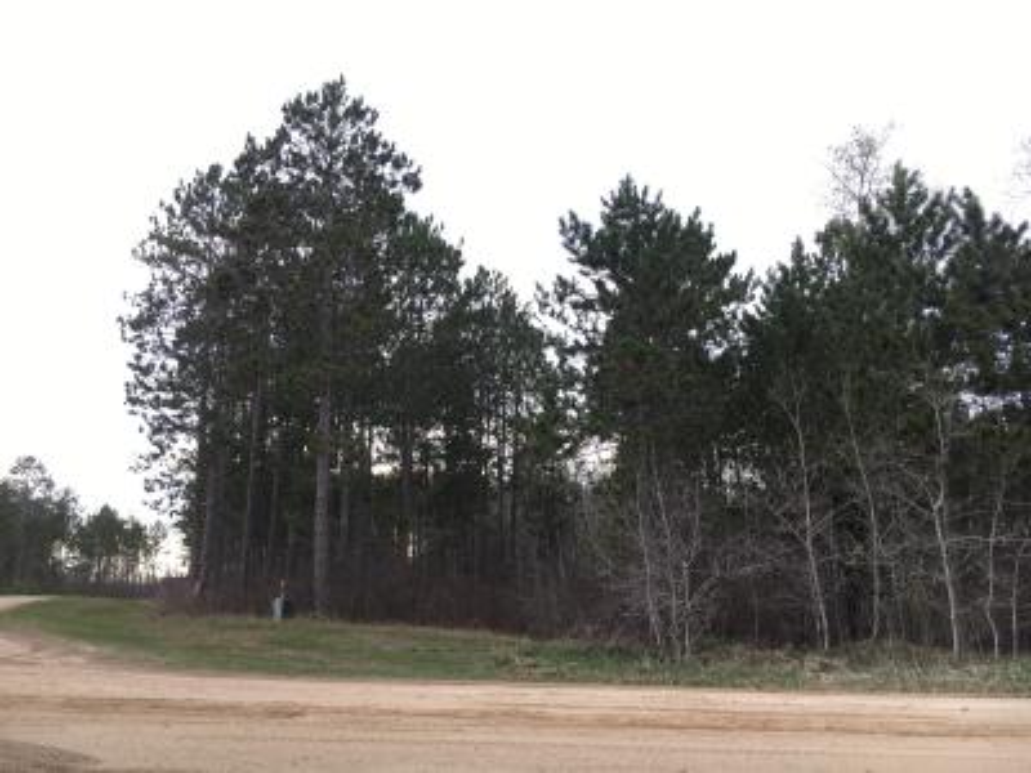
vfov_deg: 48.2
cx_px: 516
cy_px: 386
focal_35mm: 29
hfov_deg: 61.7
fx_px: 864
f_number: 2.2
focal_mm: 4.15
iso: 25
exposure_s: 1/120
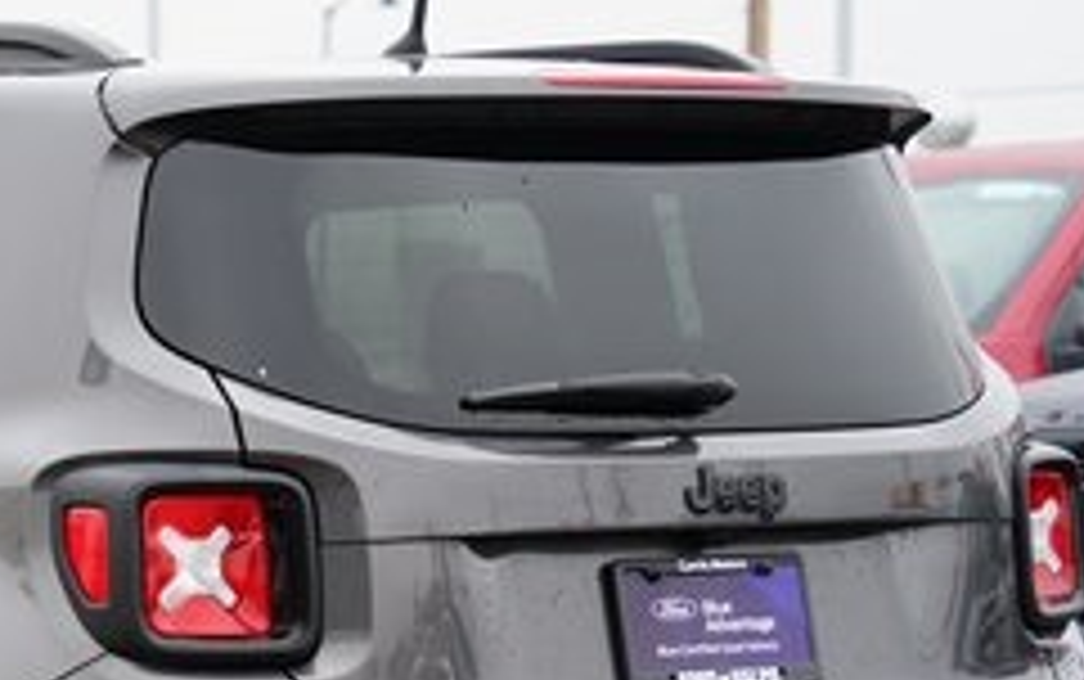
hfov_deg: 11.2
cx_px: -54
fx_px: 5440
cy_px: 687
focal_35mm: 184
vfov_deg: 7.1
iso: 125
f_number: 4
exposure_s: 1/80
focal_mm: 68
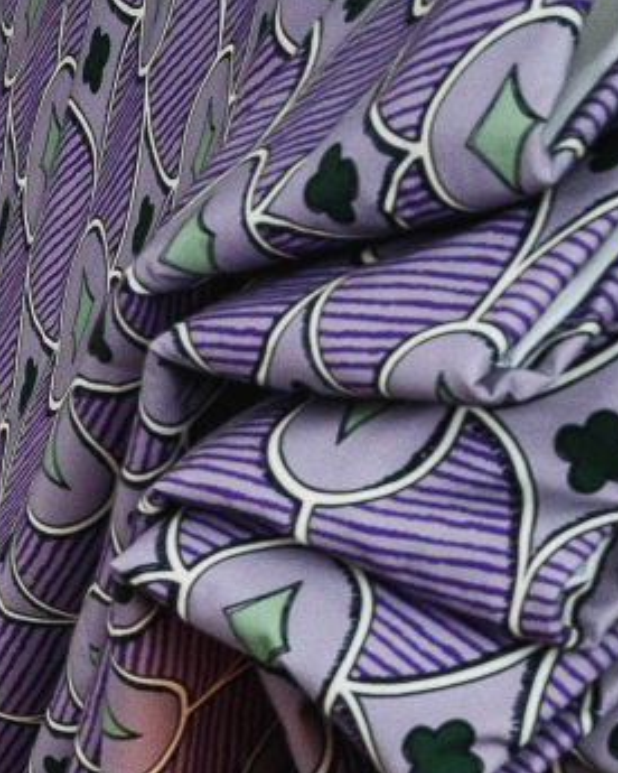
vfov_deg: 6.8
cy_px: 2895
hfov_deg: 6.1
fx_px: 5279
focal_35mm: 231
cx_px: -1288
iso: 250
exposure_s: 1/4
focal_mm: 29.5
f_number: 6.3
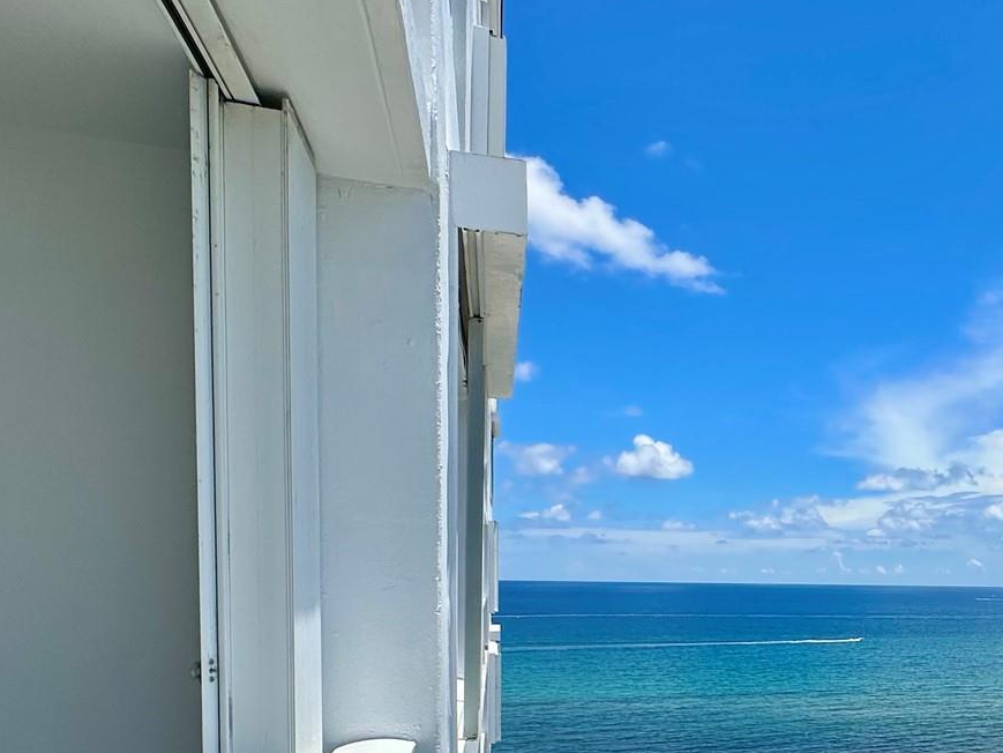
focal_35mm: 33
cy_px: 612
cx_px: 883
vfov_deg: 41.0
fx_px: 956
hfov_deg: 49.9
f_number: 2.2
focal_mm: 2.22
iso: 50
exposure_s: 1/4132
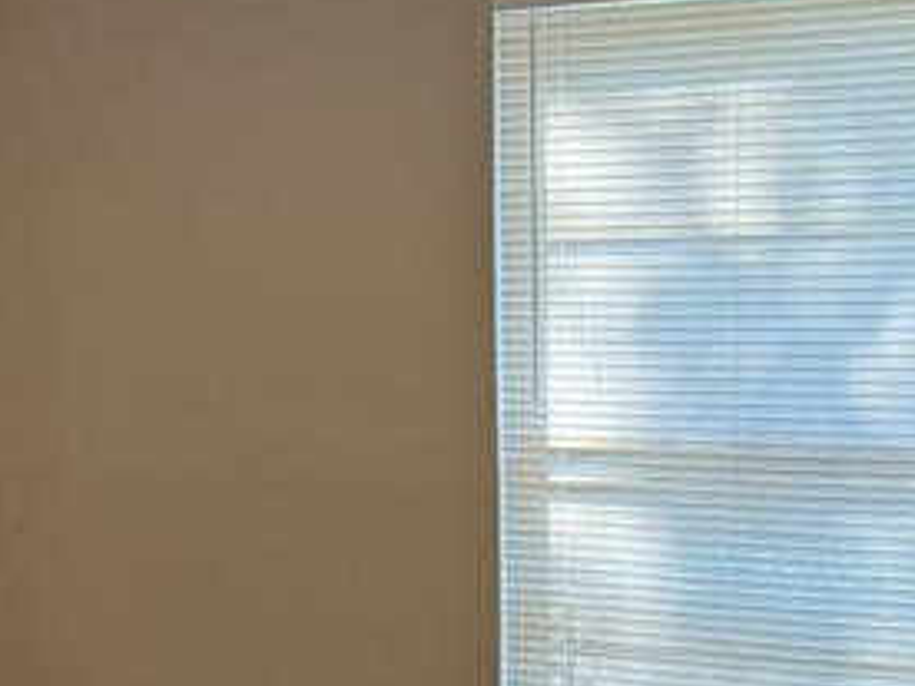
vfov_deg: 16.2
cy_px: 693
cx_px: 474
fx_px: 2353
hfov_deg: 22.0
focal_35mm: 89
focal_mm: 6.76
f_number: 1.78
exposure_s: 1/230
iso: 200
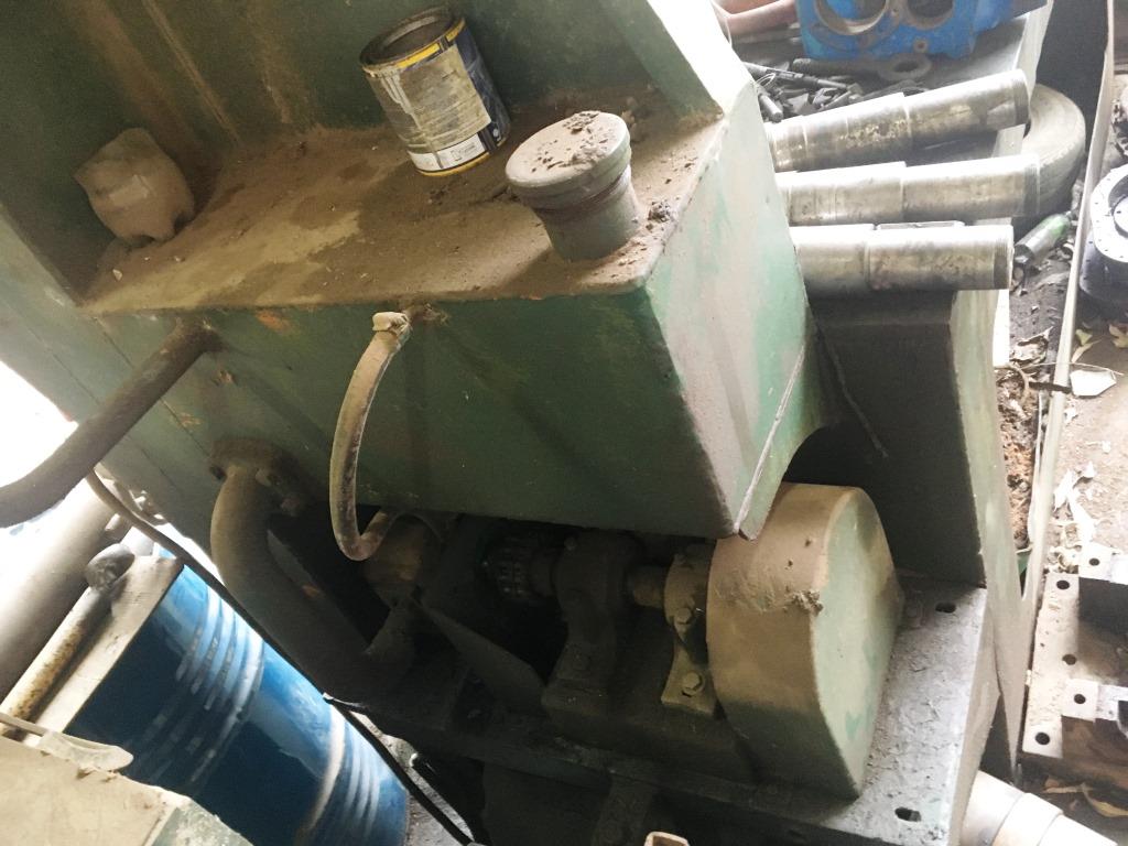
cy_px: 423
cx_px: 564
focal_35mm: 29
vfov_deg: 48.2
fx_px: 945
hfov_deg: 61.7
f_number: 2.2
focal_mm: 4.15
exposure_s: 1/15
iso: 250
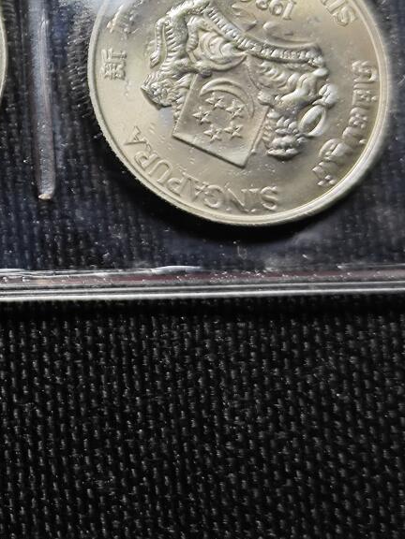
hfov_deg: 11.8
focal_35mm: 119
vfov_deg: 16.4
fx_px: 1856
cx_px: -236
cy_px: 101
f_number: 1.6
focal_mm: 5.84
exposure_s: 1/100
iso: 80
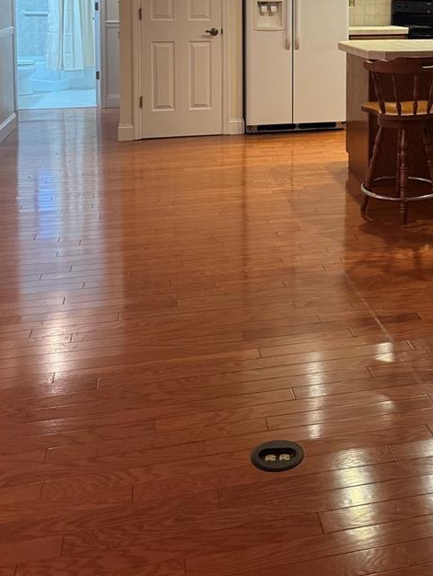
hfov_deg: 30.6
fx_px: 767
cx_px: 363
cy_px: 35
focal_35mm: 46
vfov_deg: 37.9
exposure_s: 1/60
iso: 400
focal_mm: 6.76
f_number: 1.78
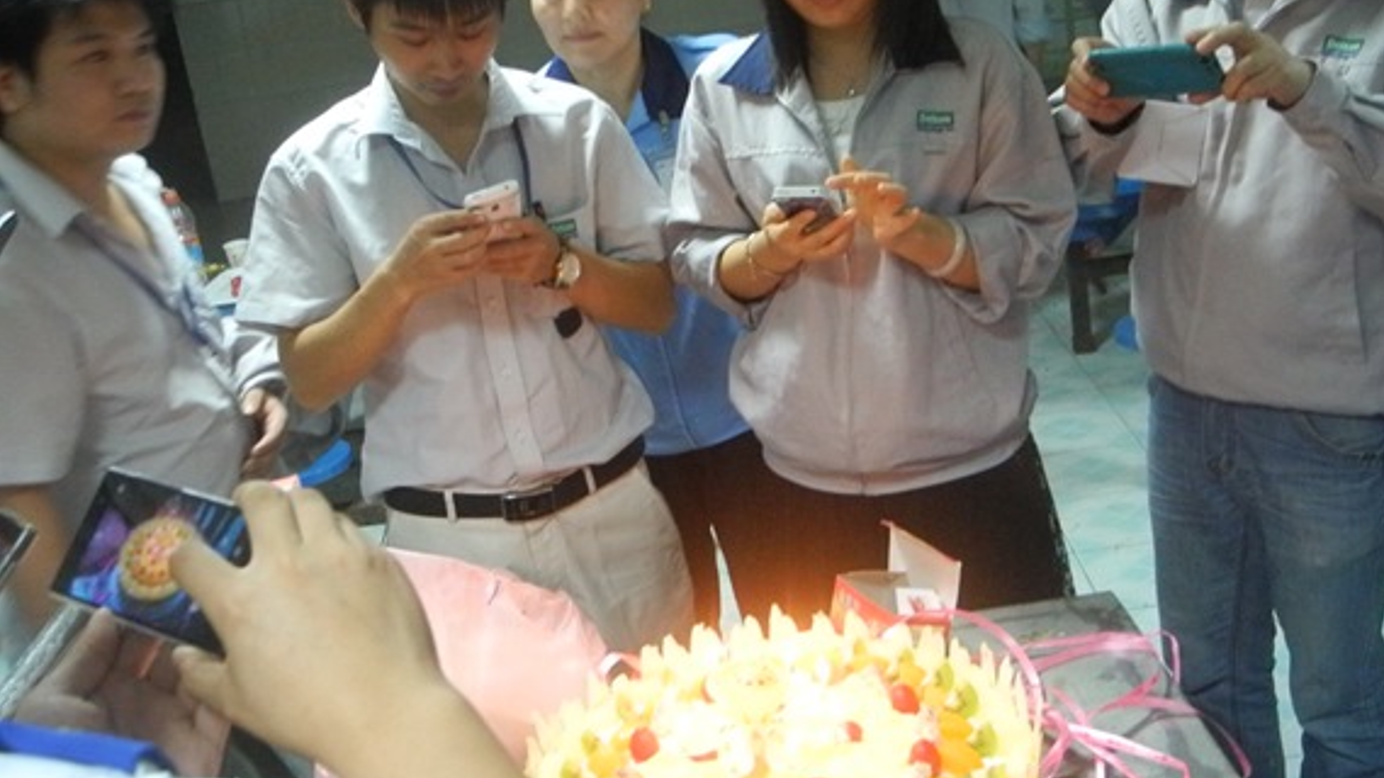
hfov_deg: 45.5
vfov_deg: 26.5
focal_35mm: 45
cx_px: 694
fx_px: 1651
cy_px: 333
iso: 1250
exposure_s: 1/30
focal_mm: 8.8
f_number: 3.2
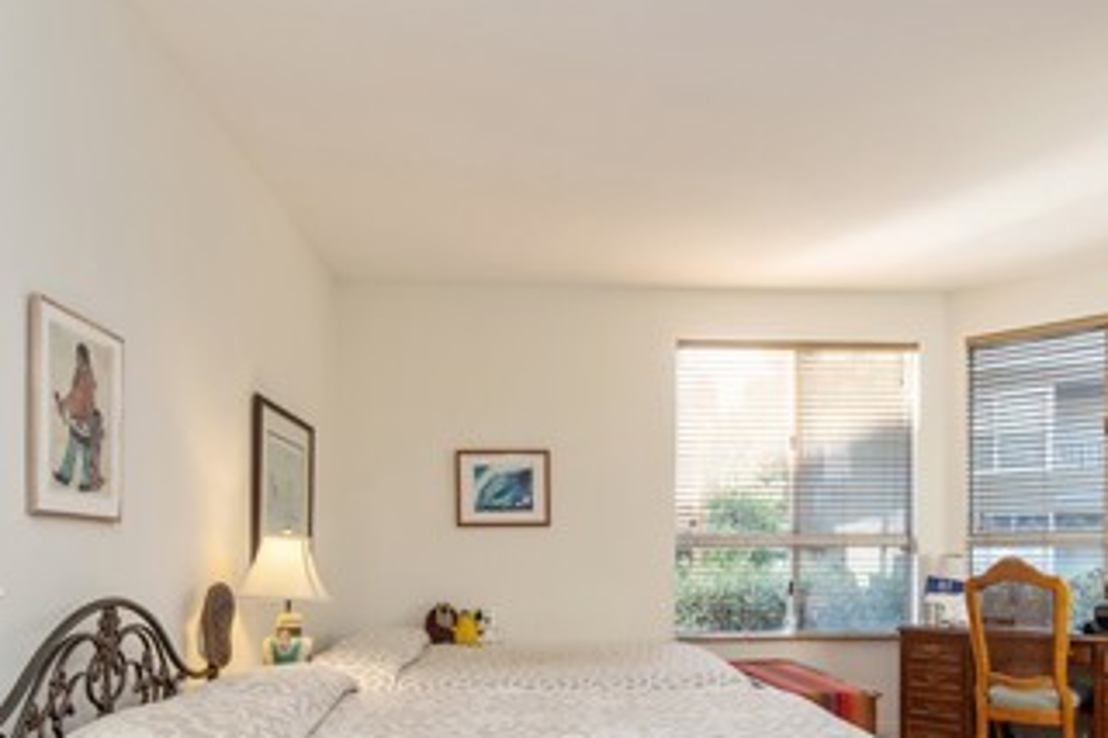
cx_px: 596
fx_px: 861
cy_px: 558
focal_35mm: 28
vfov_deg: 44.7
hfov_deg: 65.4
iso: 200
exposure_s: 1/60
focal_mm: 14
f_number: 4.5
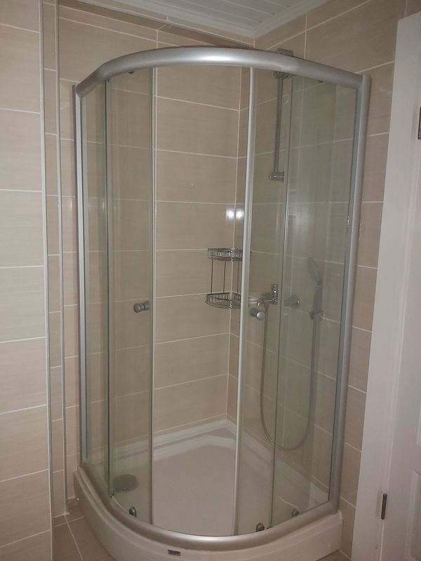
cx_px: 210
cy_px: 280
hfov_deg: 53.1
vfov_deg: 67.3
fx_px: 422
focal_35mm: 26
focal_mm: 3.92
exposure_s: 1/33
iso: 320
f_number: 1.7
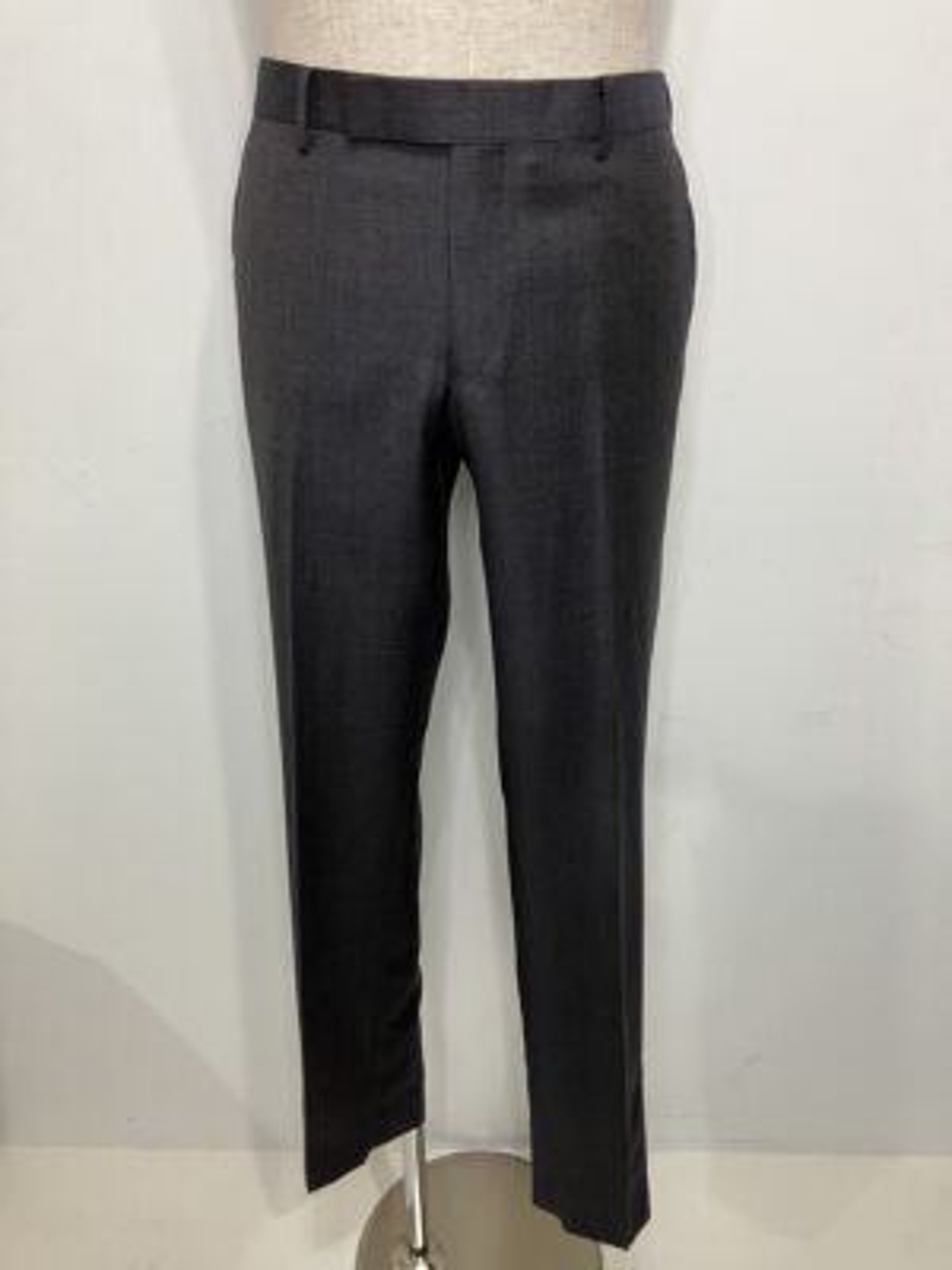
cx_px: 476
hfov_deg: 49.7
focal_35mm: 28
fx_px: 1027
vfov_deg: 63.4
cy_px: 635
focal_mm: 3.99
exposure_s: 1/50
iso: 125
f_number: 1.8
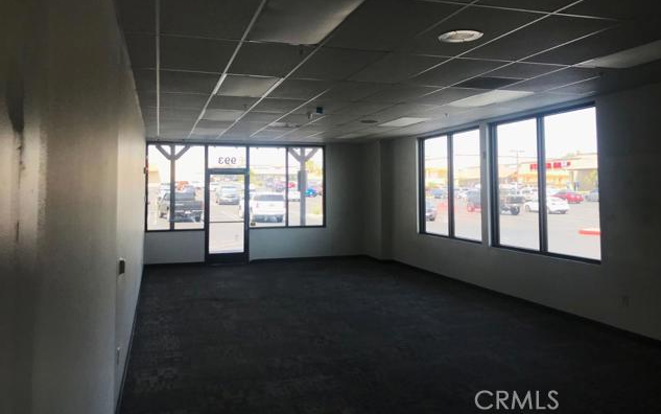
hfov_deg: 62.9
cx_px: 333
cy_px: 164
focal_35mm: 30
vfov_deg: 41.7
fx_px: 541
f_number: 1.8
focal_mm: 3.99
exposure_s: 1/240
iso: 20
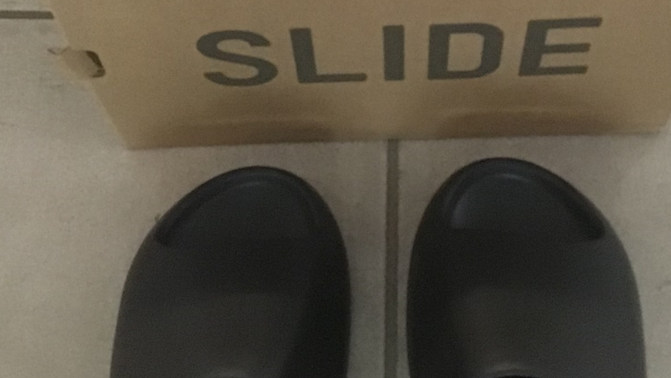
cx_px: 380
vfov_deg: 16.3
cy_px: 197
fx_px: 1317
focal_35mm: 74
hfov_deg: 28.6
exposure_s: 1/17
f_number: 2.4
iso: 500
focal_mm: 3.3
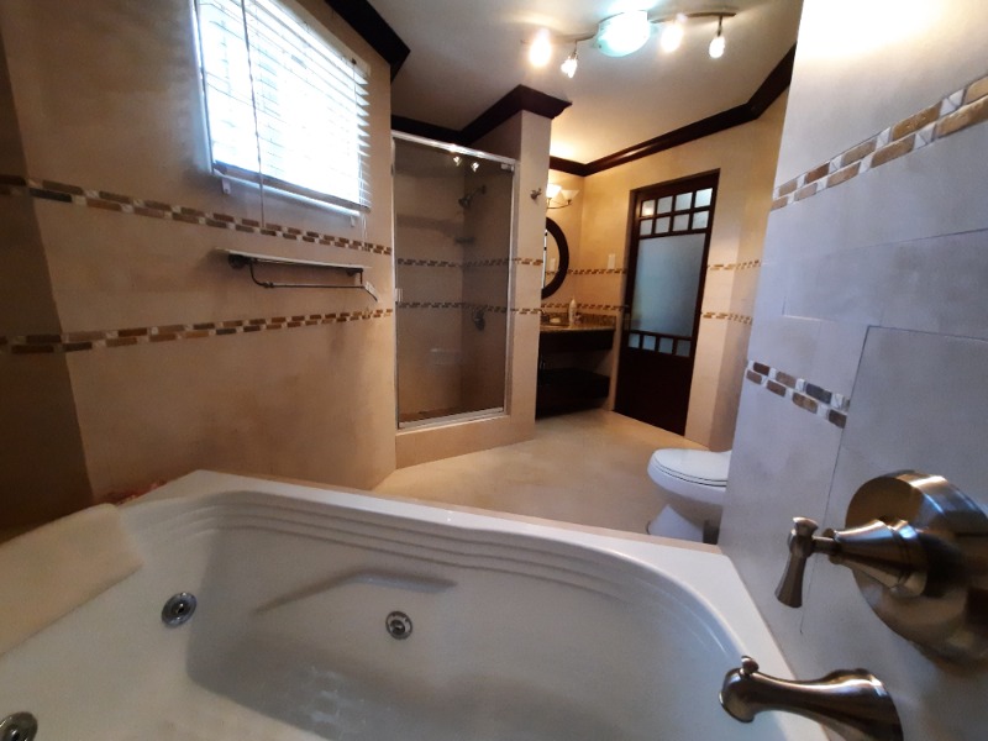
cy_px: 370
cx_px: 494
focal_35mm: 13
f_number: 2.2
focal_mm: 1.74
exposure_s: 1/50
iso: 250
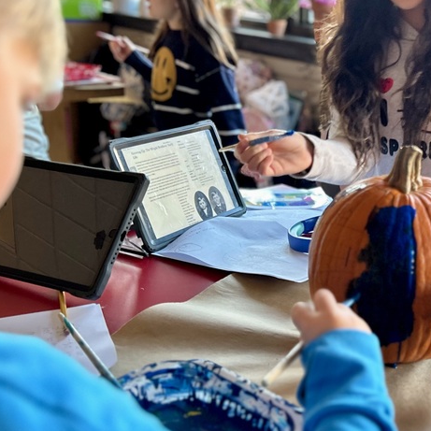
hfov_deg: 31.9
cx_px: 381
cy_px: 194
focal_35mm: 51
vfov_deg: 33.4
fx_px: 718
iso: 100
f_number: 1.5
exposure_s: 1/60
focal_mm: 5.7
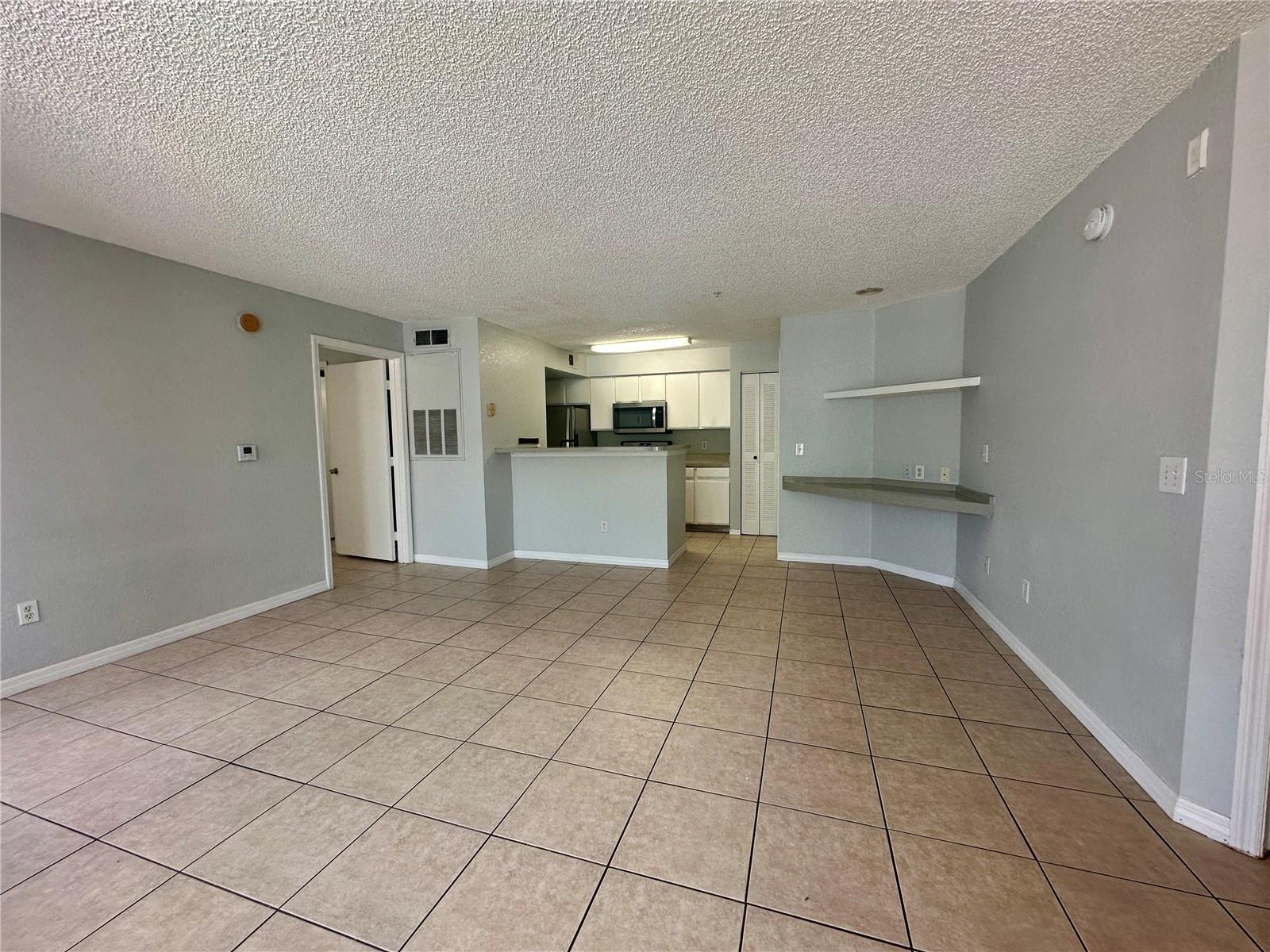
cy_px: 476
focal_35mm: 14
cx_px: 635
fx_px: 514
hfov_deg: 102.1
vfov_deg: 85.7
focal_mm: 2.22
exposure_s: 1/120
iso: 125
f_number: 2.2
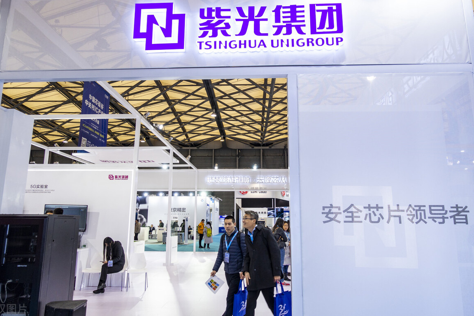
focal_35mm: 25
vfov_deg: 51.3
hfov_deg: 71.5
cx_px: 230
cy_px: 153
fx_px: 329
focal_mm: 8.8
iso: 200
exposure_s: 1/80
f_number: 2.8
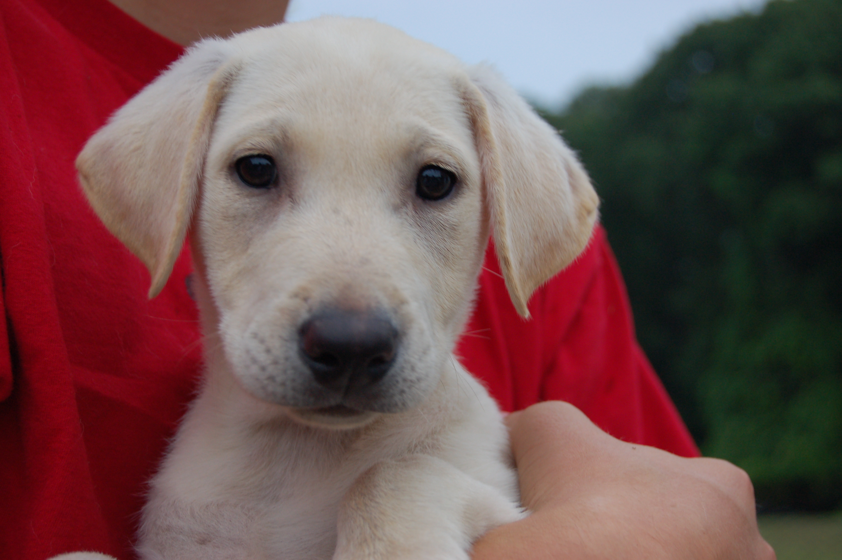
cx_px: 421
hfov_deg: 29.3
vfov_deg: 19.7
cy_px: 280
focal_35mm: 69
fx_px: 1612
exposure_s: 1/125
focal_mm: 46
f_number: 5.6
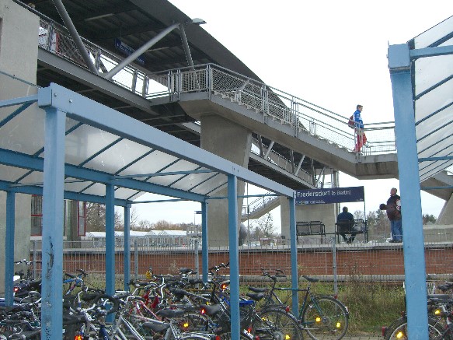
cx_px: 226
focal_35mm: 38
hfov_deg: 49.0
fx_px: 497
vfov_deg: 37.7
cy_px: 170
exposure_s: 1/100
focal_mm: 7.9
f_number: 2.8
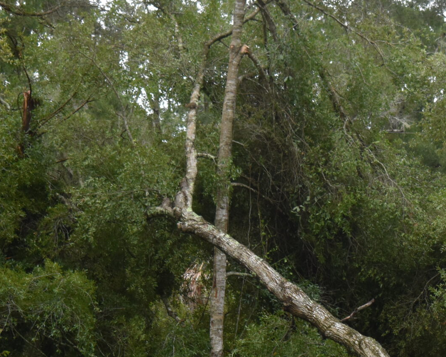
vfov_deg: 8.2
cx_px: 438
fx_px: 2483
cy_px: 273
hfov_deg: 10.2
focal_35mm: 188
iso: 500
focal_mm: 55
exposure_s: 1/250
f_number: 5.6
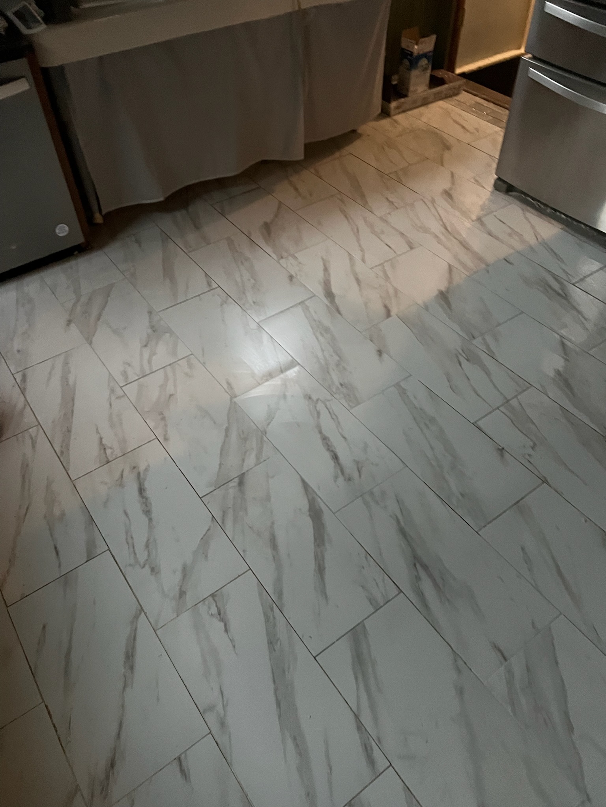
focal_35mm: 26
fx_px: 607
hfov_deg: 53.1
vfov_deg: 67.3
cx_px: 303
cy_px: 404
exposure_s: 1/30
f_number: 1.5
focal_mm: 5.7
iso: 640
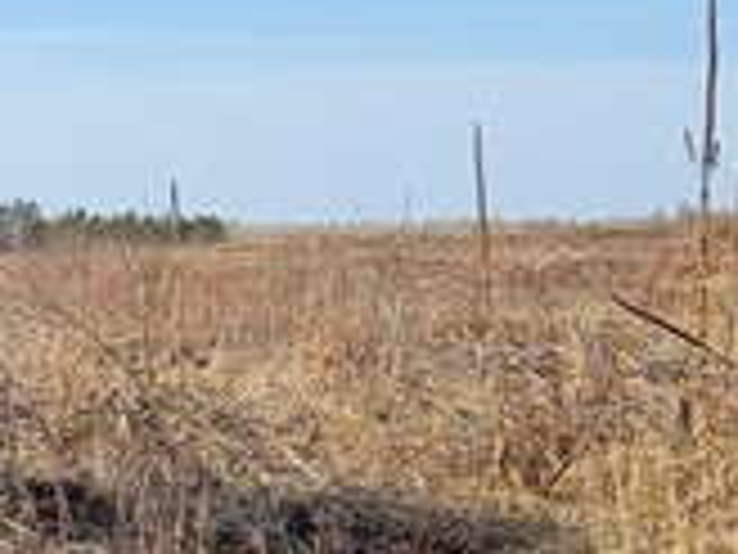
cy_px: 270
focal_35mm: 81
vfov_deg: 18.2
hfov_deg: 20.1
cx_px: -432
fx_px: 1727
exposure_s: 1/1145
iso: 50
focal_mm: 2.2
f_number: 2.2
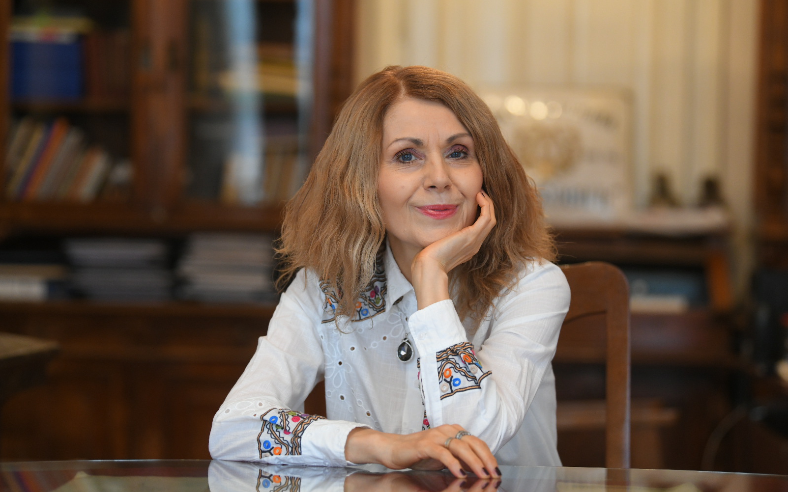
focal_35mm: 103
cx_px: 391
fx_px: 2212
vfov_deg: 12.7
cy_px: 235
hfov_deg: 20.2
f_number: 2.8
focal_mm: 100
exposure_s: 1/200
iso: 2000
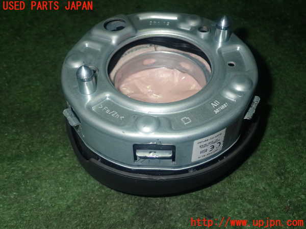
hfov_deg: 45.8
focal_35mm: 41
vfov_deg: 35.1
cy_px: 114
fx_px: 362
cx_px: 153
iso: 320
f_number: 8
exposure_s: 1/40
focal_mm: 7.31
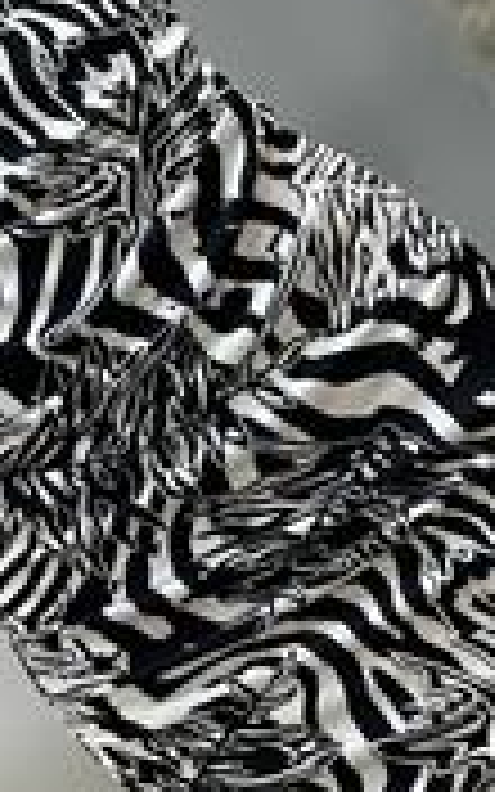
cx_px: 162
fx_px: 3993
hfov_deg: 7.1
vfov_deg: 11.3
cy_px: 252
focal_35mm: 185
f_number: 2.8
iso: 200
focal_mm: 9
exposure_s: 1/100
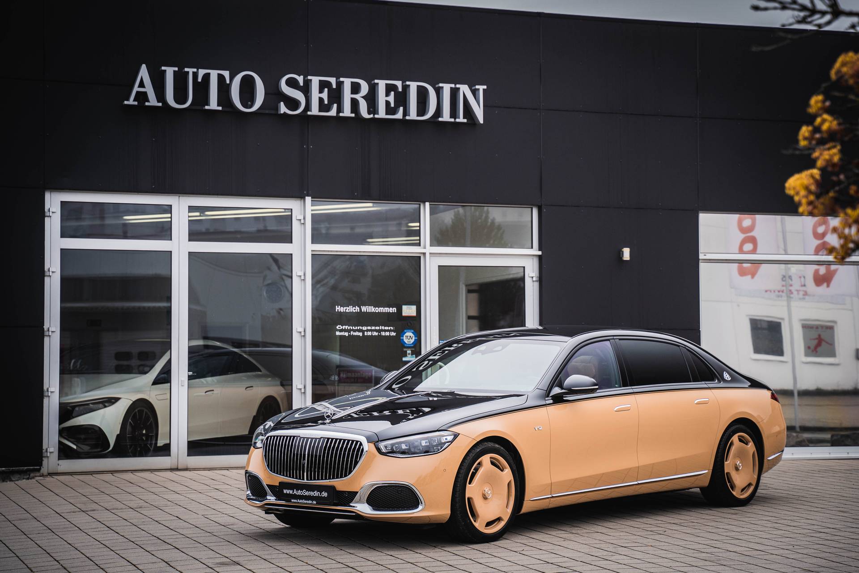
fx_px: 1599
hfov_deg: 30.1
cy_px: 286
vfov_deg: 20.3
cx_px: 430
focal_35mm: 67
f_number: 4.5
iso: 320
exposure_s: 1/200
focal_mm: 67
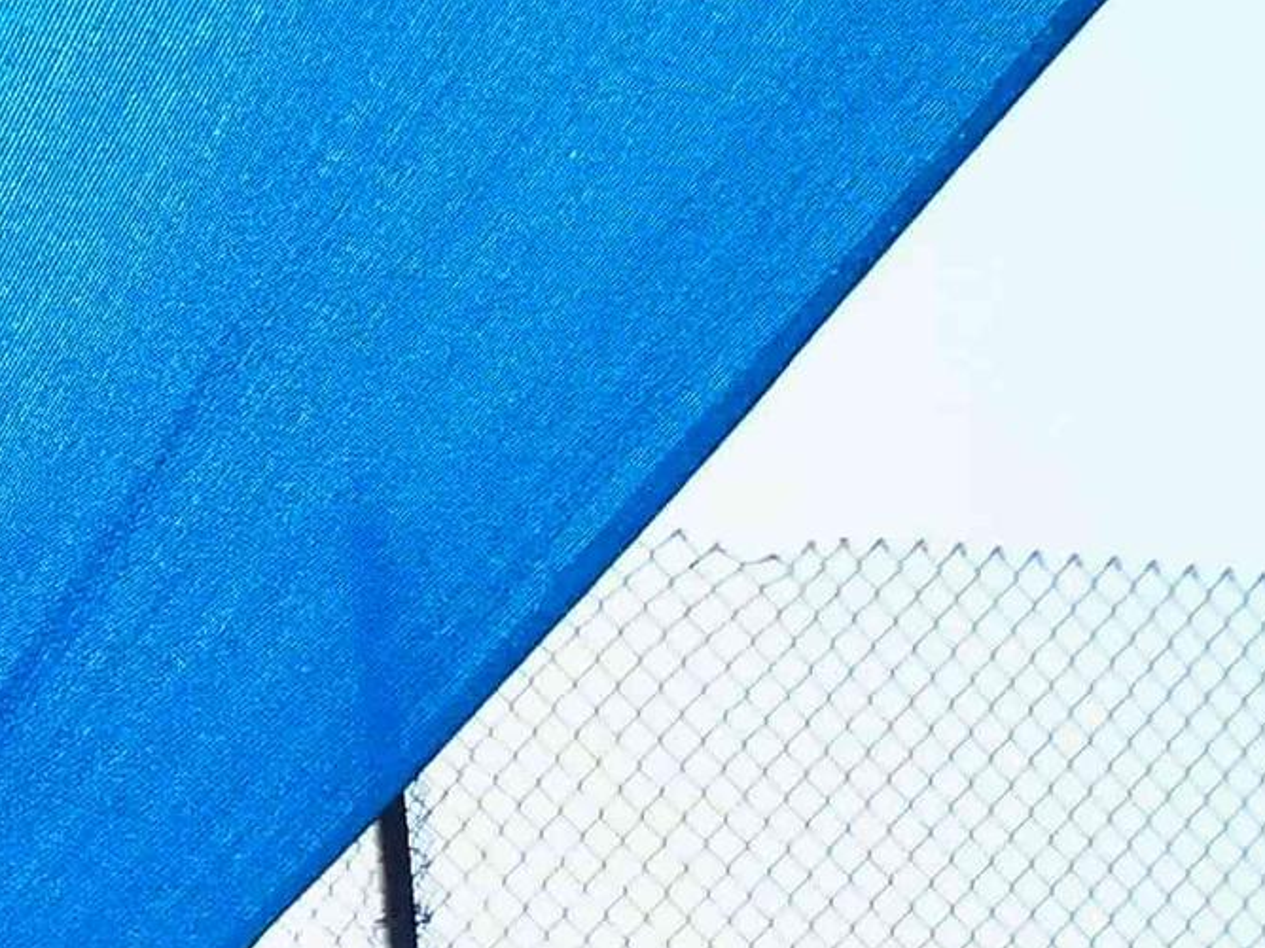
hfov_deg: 13.2
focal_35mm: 138
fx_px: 5043
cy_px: 2511
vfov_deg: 9.3
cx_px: -860
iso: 80
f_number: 3.3
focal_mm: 4.3
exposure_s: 1/400
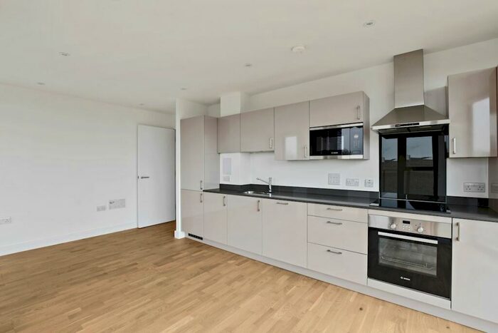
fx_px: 208
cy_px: 166
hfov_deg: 100.4
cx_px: 249
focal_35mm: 15
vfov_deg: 77.4
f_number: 8
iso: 160
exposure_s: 1/15
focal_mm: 10
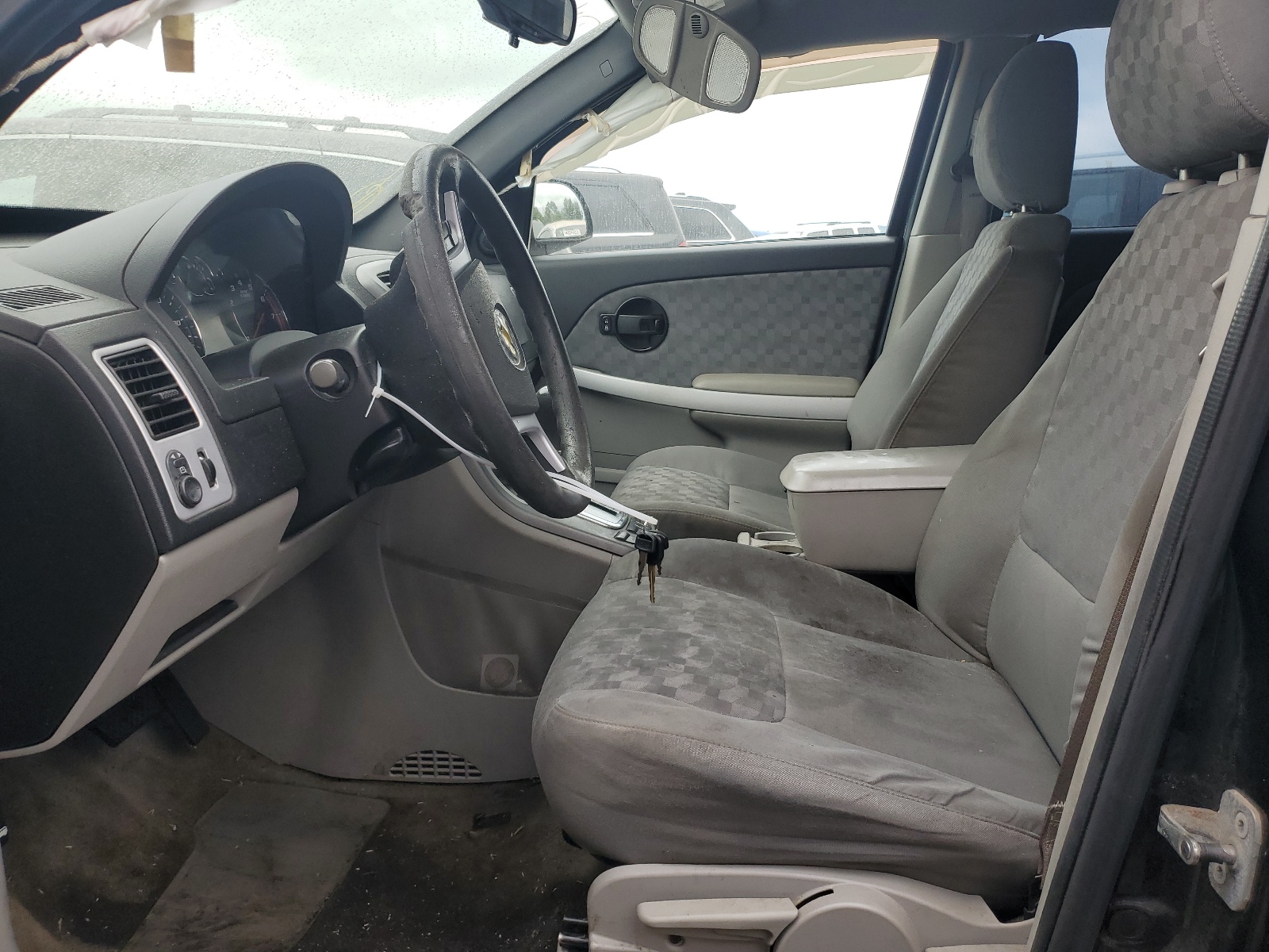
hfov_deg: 67.3
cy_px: 476
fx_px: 953
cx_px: 634
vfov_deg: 53.1
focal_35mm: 26
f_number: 1.5
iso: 50
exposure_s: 1/323
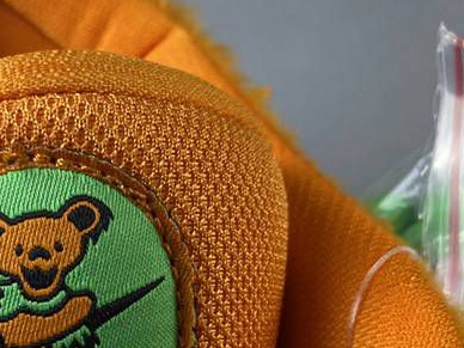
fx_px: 898
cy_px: 386
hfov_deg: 27.6
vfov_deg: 20.8
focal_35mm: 67
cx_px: 23
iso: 64
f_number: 1.8
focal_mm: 4.25
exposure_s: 1/50
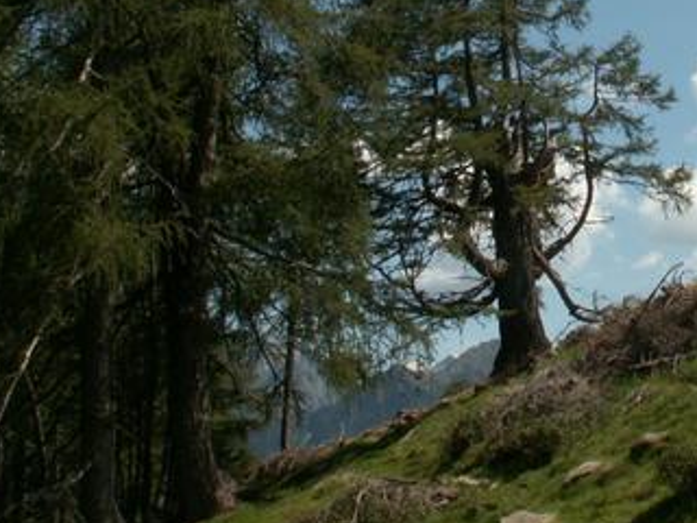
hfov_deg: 27.0
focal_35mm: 70
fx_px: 1409
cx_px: 597
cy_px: 81
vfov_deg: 20.7
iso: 50
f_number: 7.1
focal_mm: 5.86
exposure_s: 1/250
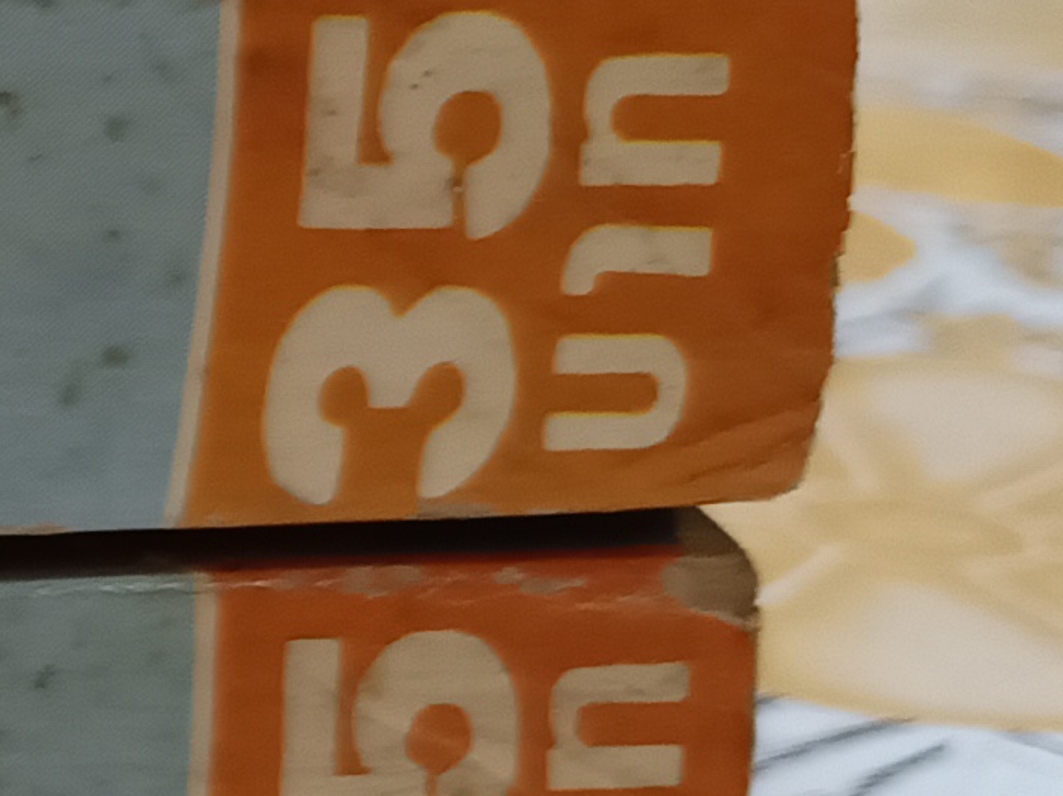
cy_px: 518
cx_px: -1796
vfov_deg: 10.9
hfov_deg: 11.1
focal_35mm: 136
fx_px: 4175
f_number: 1.7
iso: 1113
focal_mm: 5.31
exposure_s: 1/25
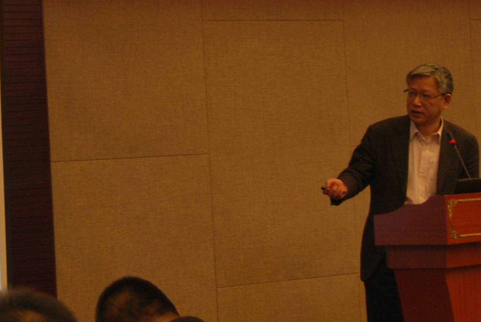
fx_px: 2541
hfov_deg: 10.6
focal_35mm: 190
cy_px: -103
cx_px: -97
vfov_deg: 7.2
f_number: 5.3
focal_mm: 42
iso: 200
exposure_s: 1/30
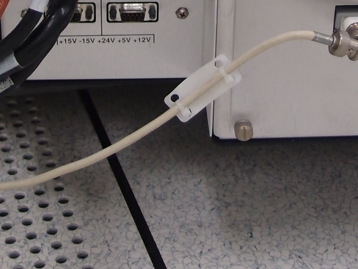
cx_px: 227
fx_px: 1024
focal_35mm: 99
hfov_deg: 19.8
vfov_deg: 13.8
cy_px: -166
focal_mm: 6
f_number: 1.8
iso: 160
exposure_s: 1/60
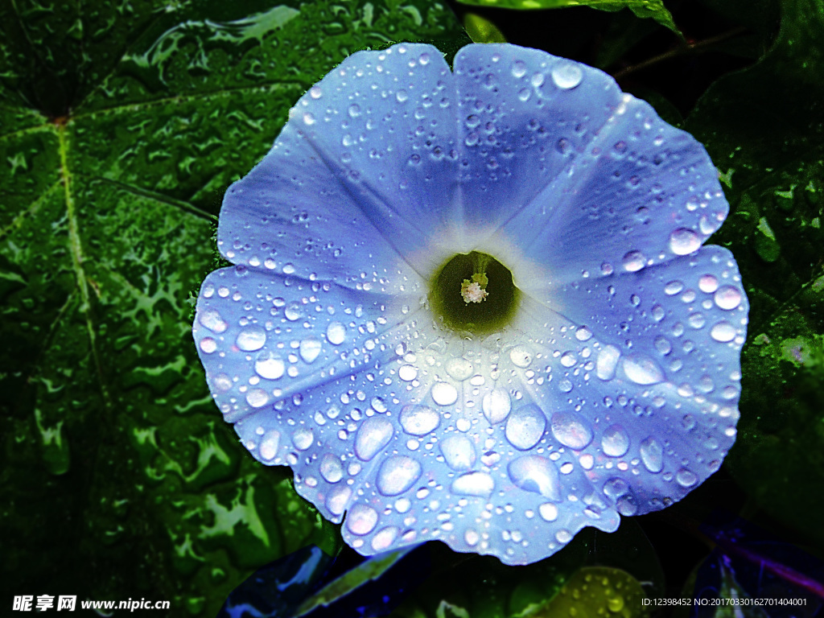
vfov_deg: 39.7
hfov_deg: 51.4
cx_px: 412
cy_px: 309
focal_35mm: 36
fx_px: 857
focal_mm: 7.5
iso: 50
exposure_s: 1/50.7
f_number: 4.8
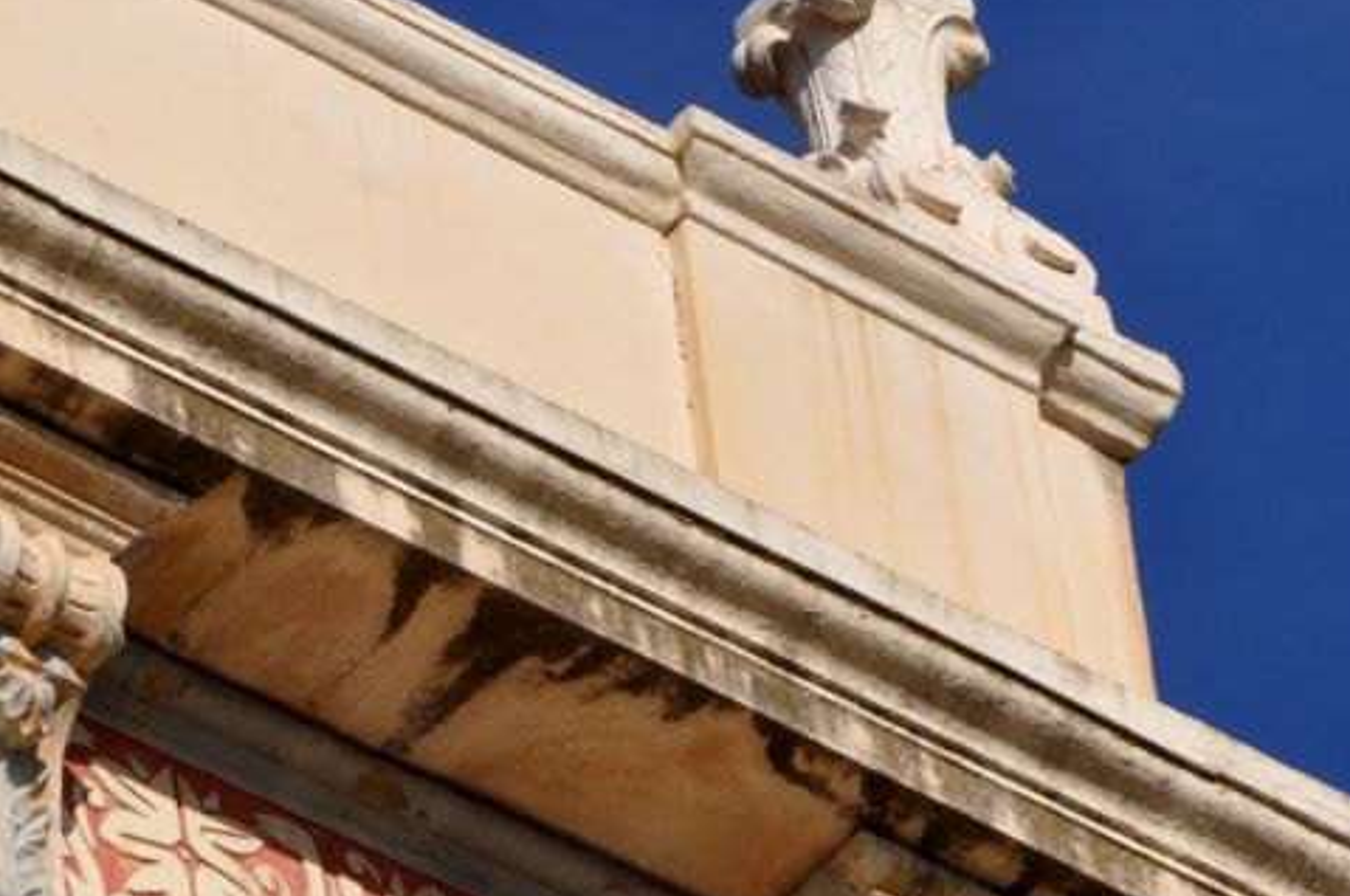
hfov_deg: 4.9
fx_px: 15616
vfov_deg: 3.3
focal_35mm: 417
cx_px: 493
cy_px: 533
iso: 500
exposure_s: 1/640
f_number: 14
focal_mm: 130
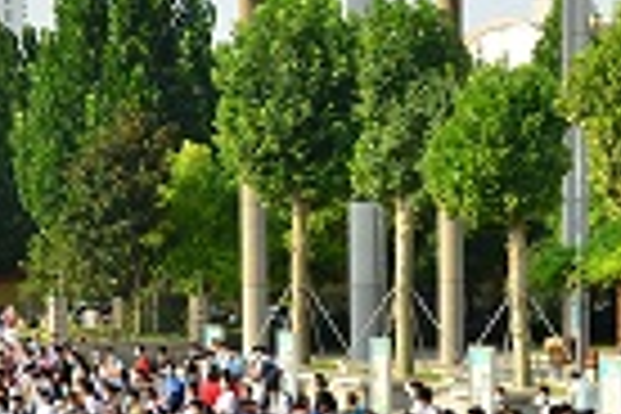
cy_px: 459
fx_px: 2846
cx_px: 428
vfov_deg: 8.3
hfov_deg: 12.4
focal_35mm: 165
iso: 200
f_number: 8
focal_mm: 38
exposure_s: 1/200
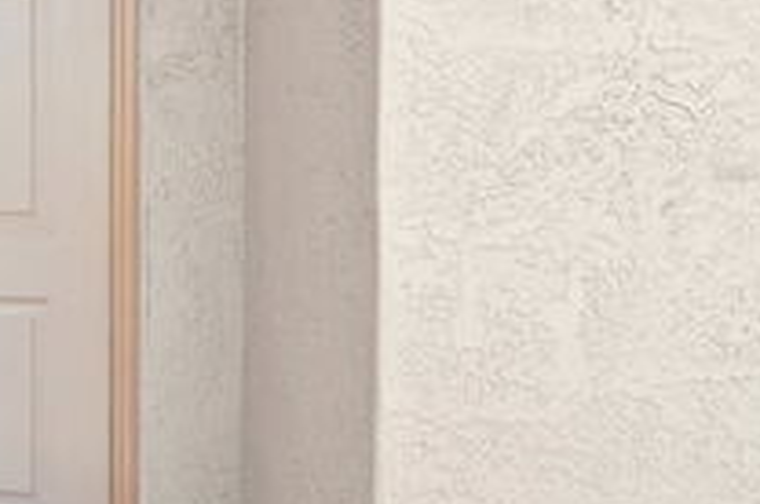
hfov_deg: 41.7
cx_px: -69
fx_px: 780
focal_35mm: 37
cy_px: 172
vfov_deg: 35.5
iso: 100
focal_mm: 16
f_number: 8
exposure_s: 1/100
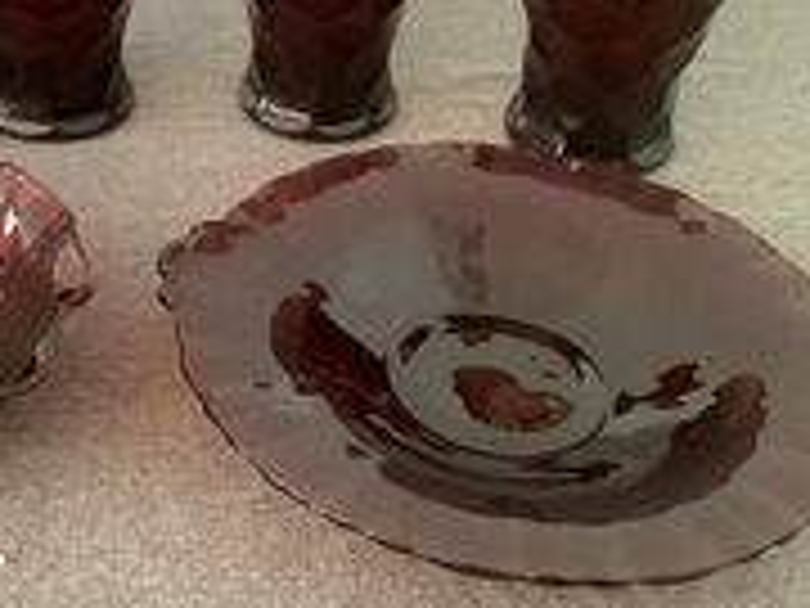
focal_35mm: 59
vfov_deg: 24.7
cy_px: 209
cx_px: 187
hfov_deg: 32.0
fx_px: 1381
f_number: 2.4
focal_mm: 3.3
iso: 640
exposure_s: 1/24
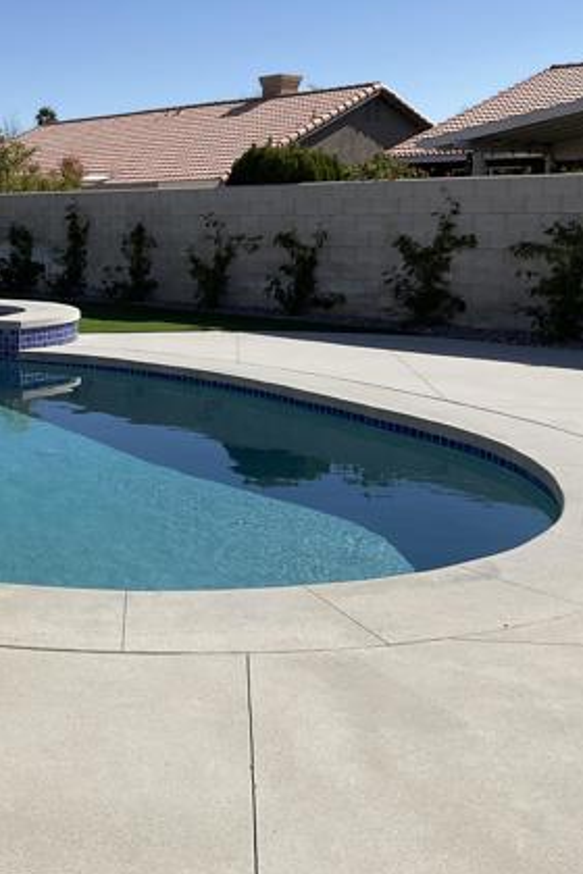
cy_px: 381
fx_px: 1117
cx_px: 31
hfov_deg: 27.9
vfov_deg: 42.7
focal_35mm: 46
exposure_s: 1/3534
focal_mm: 3
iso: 16
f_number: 1.8
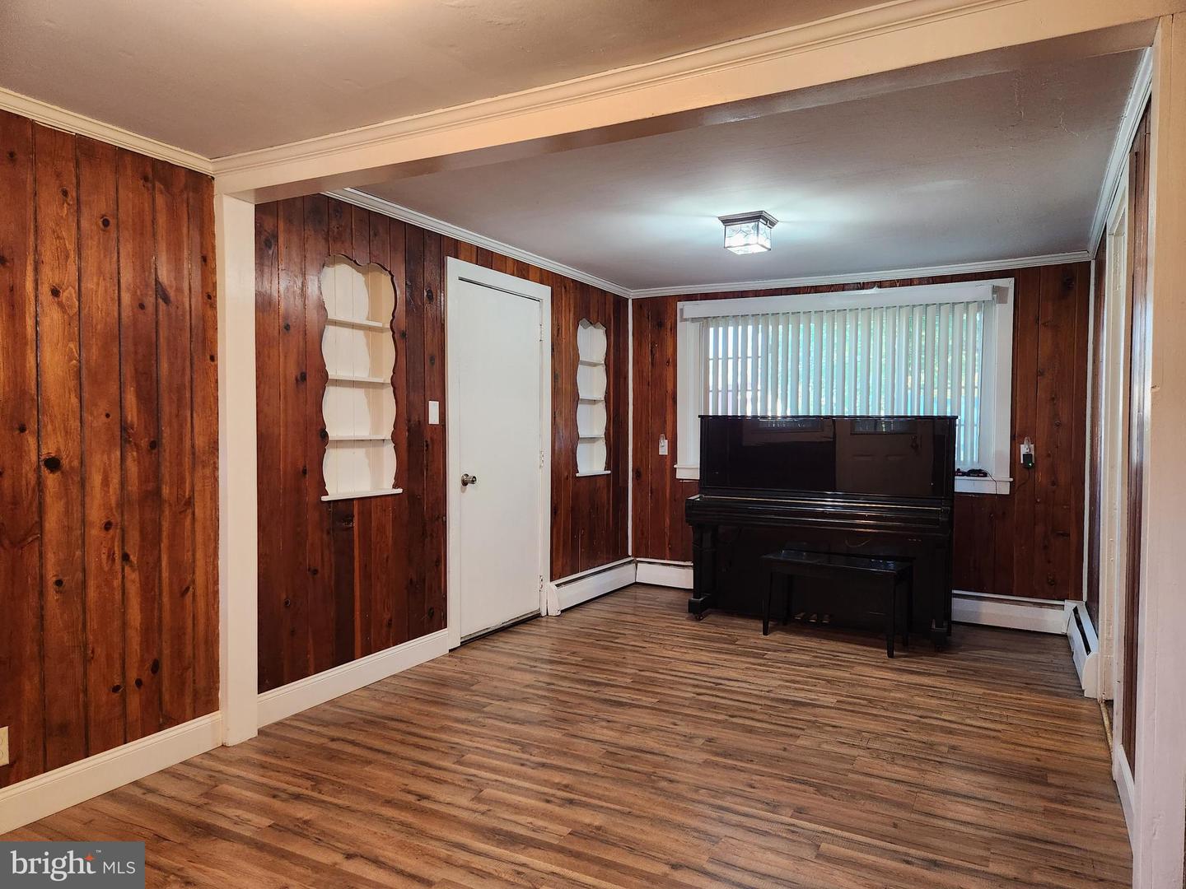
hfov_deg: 73.9
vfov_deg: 58.9
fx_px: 788
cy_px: 444
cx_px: 593
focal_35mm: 23
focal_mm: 5.4
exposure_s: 1/120
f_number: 1.8
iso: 500
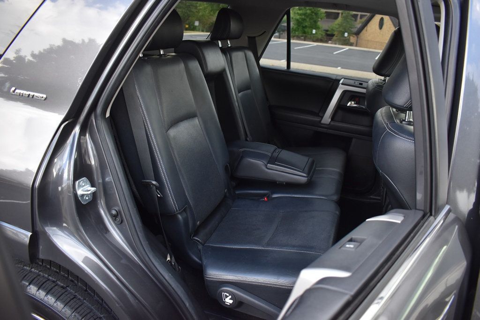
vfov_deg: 47.9
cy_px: 160
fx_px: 360
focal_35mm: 27
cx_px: 240
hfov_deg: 67.4
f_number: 3.5
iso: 640
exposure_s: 1/250
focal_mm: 18
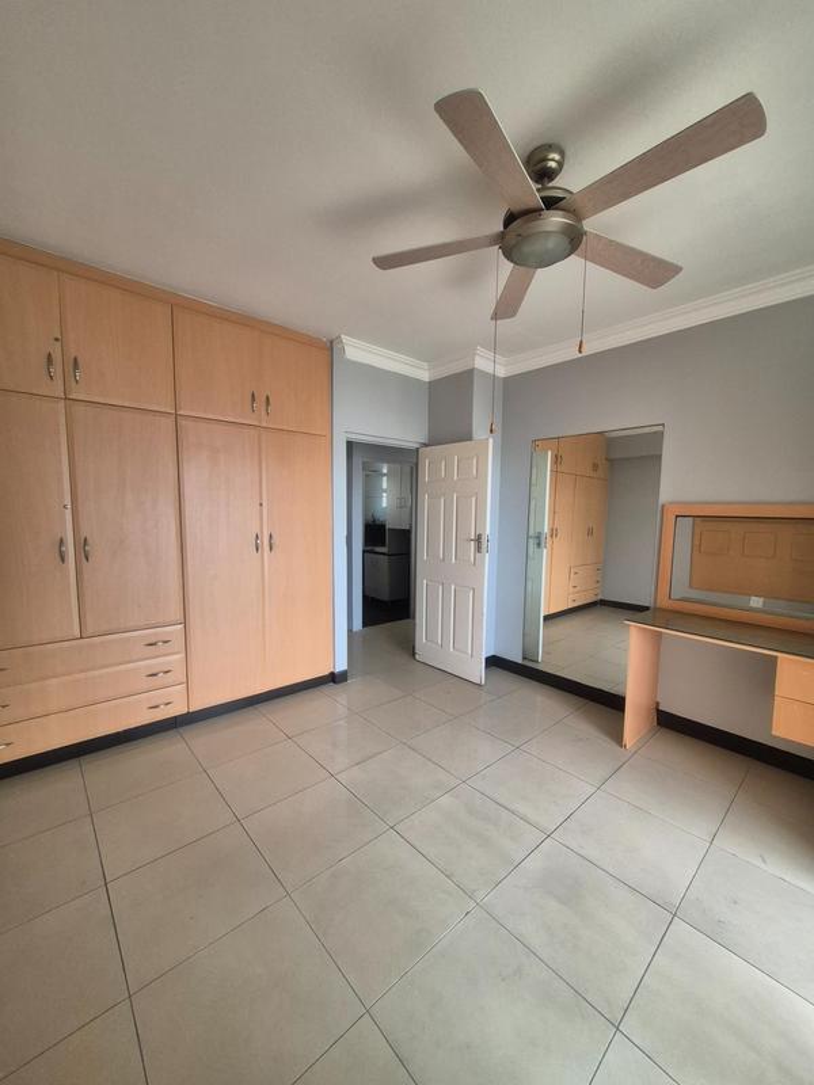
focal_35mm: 13
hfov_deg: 89.9
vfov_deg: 106.2
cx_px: 407
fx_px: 408
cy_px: 542
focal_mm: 1.74
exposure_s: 1/100
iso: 200
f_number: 2.2
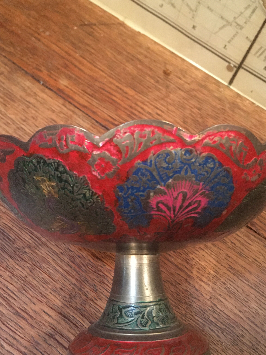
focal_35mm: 38
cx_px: 134
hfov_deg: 37.7
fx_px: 389
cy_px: 195
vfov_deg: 48.9
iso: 320
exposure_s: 1/17
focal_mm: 4.15
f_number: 2.2
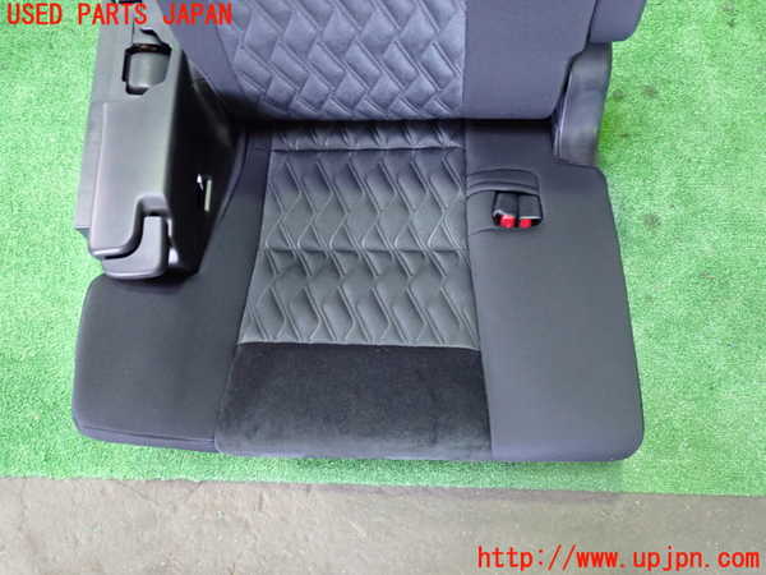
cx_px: 383
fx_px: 664
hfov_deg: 60.0
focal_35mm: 30
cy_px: 288
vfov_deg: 46.8
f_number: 2.3
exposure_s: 1/30
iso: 800
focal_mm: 5.4
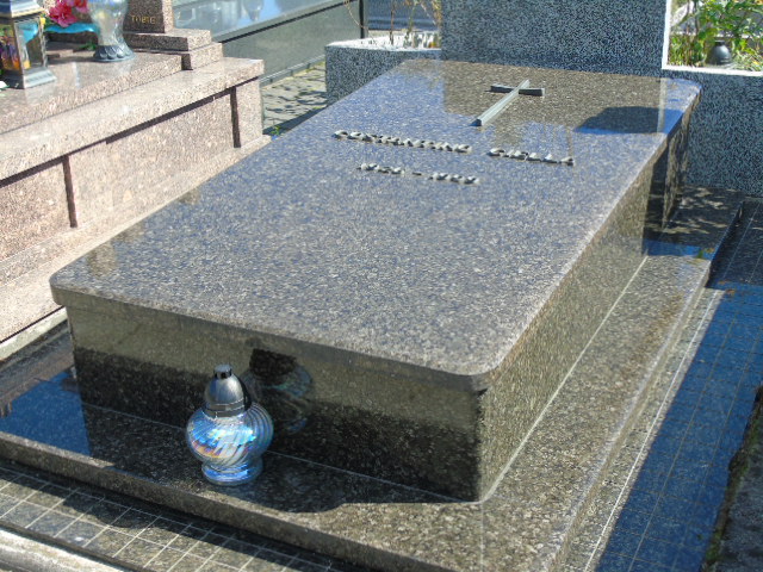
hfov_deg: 41.2
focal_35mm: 46
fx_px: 1014
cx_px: 382
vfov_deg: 31.5
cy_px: 286
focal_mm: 8.2
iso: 80
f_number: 4.1
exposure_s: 1/200
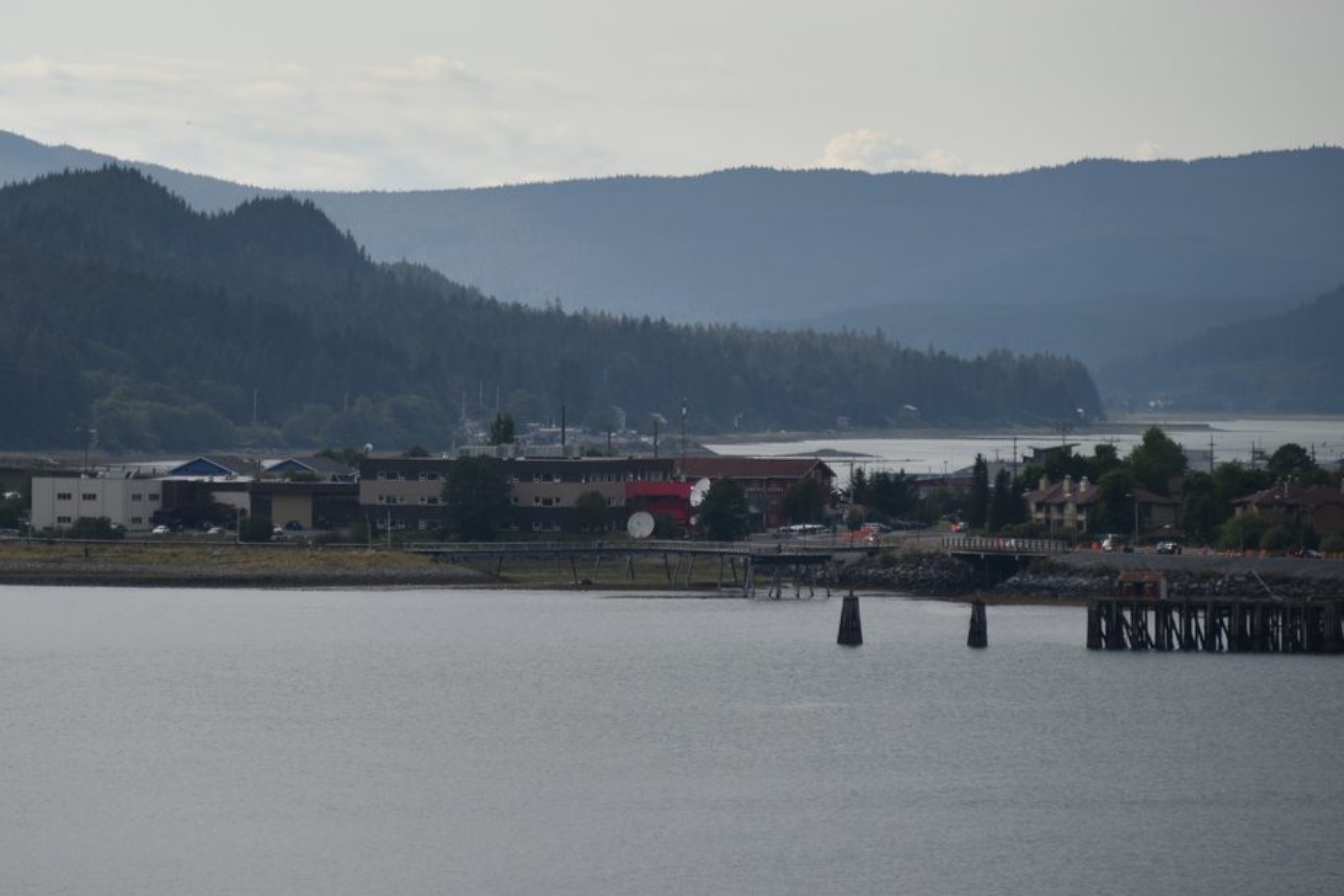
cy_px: 329
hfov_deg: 7.1
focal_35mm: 291
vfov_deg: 4.7
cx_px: 486
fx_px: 10863
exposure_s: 1/500
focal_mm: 210
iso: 100
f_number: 5.6
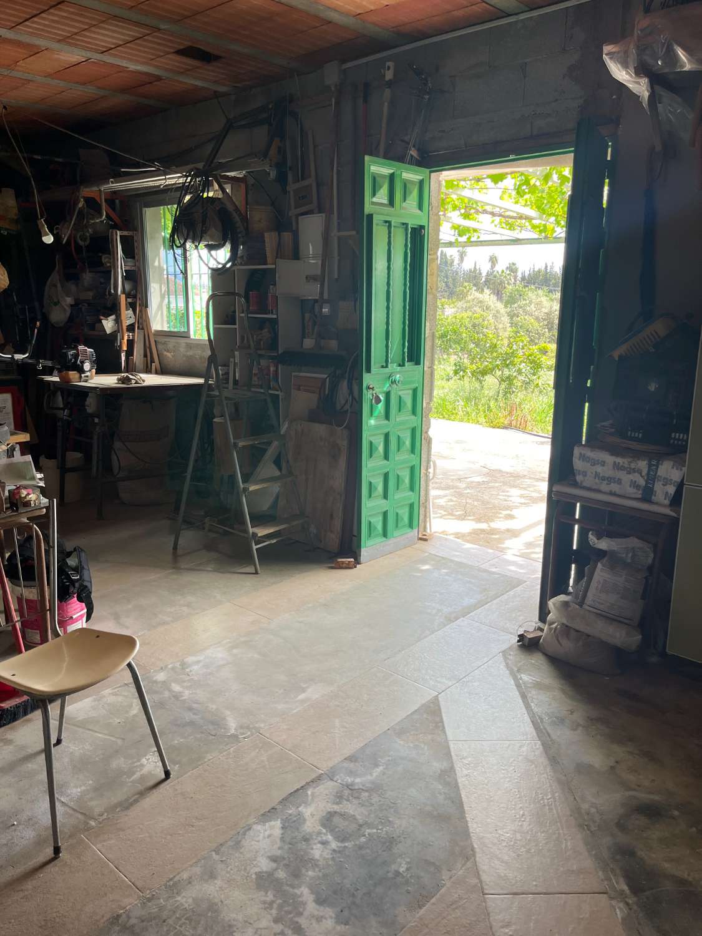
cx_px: 351
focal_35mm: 26
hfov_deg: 53.1
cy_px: 468
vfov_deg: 67.3
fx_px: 703
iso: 40
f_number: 1.6
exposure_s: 1/122
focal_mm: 5.1
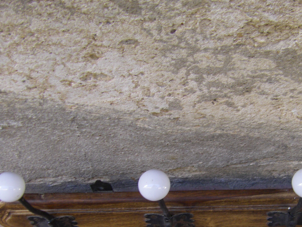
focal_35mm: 65
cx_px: 227
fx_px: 567
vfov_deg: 22.2
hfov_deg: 29.3
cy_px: 189
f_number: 3.5
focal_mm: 6.3
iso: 100
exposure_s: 1/50
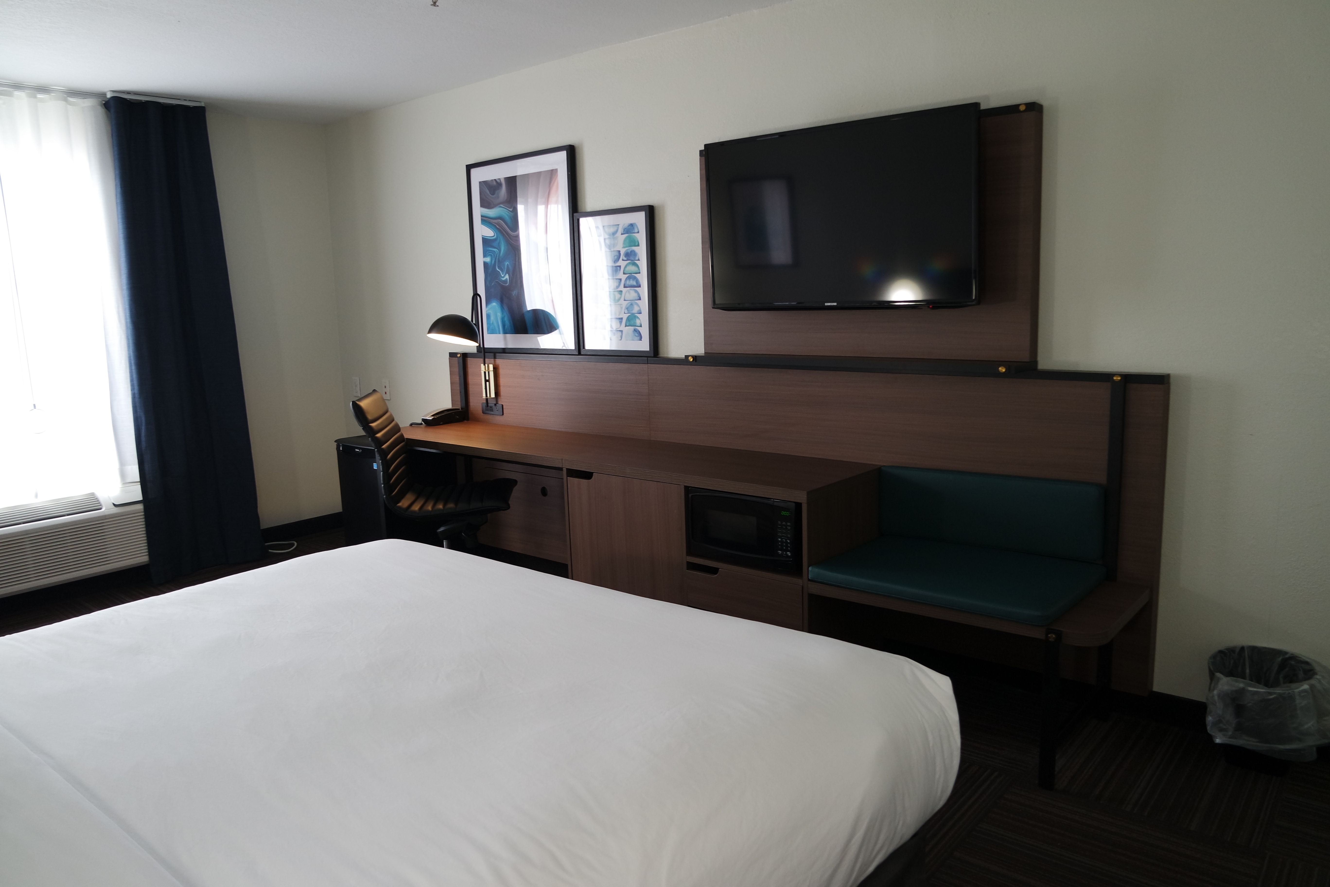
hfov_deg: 73.7
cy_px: 444
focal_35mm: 24
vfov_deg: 53.1
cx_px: 665
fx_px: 887
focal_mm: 16
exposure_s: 1/30
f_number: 3.5
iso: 400
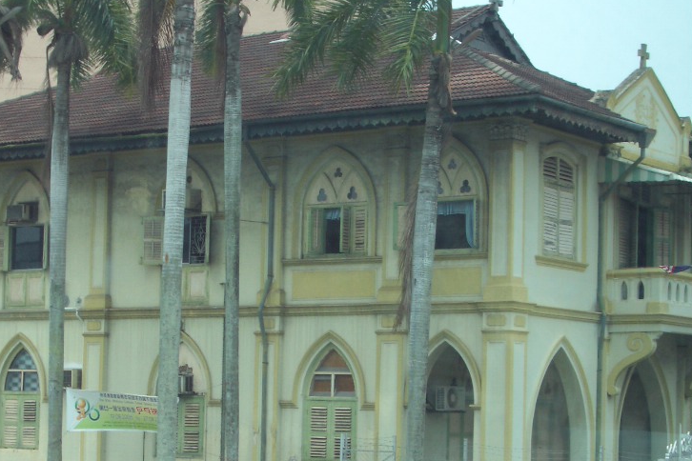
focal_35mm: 91
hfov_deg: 22.4
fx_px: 1749
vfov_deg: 15.0
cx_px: 315
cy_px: 324
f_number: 5.6
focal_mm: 10.2
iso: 50
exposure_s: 1/200
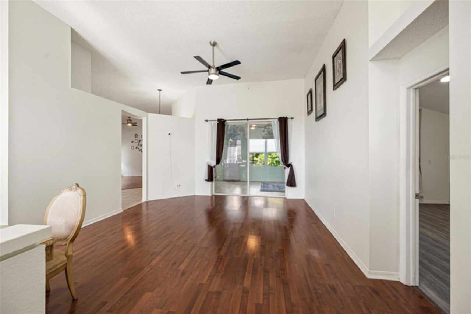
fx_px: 183
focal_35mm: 14
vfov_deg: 81.2
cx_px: 236
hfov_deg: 104.2
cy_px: 157
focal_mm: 14
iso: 250
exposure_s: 1/30
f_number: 6.3
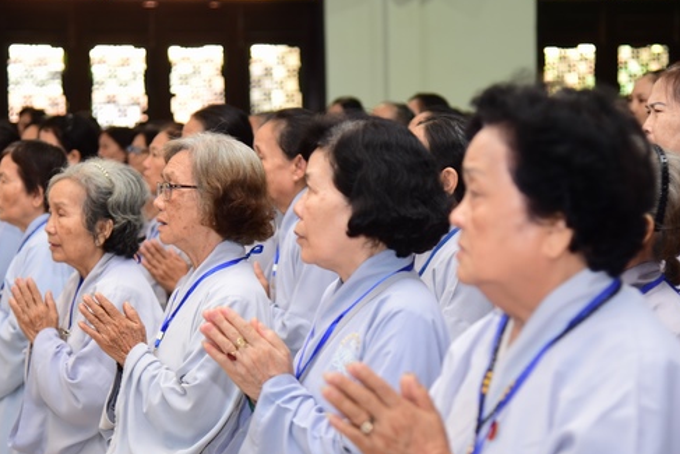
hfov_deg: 19.6
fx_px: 1965
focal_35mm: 104
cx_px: 314
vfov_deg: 13.2
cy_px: 218
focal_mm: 78
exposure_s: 1/50
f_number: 4
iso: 800
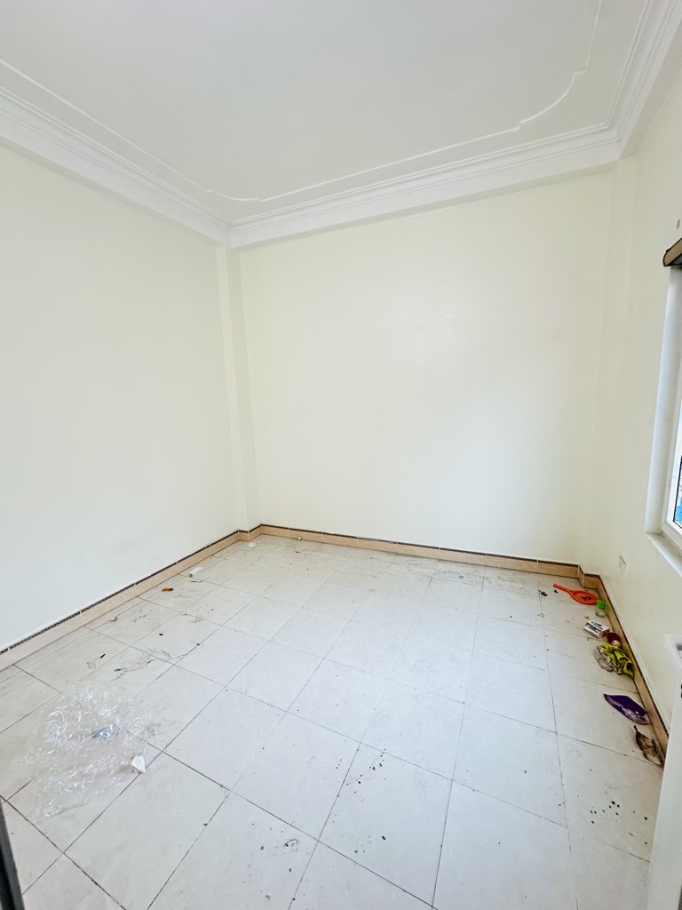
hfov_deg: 85.7
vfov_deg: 102.1
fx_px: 368
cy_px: 455
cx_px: 341
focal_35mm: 14
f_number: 2.2
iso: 160
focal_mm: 2.22
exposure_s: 1/100
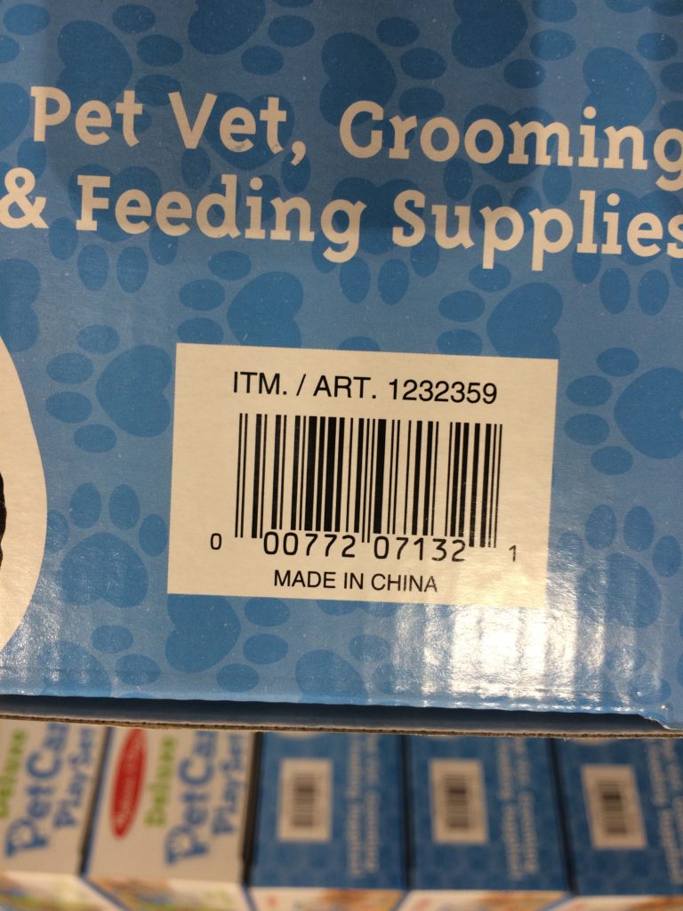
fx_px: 763
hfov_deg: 48.2
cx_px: 342
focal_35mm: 29
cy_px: 456
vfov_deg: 61.7
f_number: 2.2
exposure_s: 1/33
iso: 40
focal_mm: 4.15
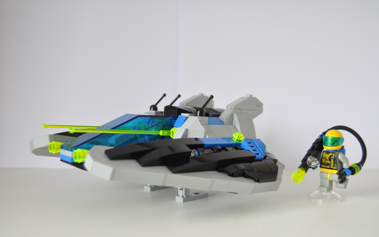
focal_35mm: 46
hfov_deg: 43.5
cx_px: 189
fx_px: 475
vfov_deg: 28.0
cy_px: 120
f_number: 4.2
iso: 720
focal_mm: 30
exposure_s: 1/15
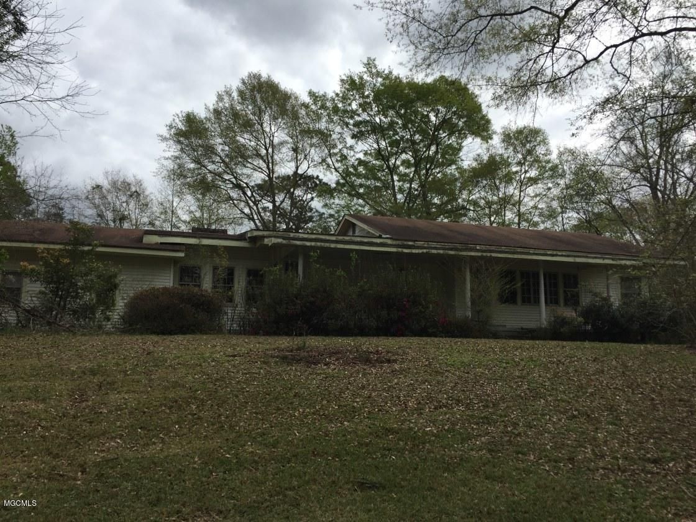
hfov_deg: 61.7
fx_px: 583
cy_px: 261
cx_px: 348
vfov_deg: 48.2
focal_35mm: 29
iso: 32
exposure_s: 1/2475
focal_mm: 4.15
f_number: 2.2
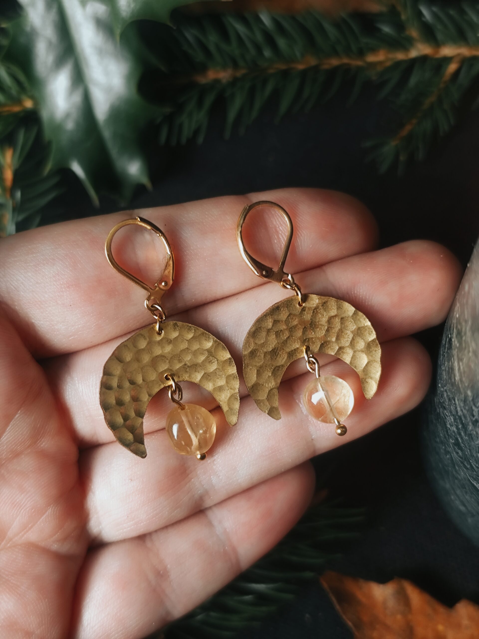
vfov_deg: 41.2
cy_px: 320
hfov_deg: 31.5
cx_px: 240
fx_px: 849
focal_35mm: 46
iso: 320
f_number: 1.65
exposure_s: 1/25
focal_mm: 6.19
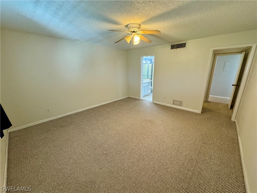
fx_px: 104
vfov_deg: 85.7
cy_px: 96
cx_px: 128
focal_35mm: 14
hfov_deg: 102.1
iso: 320
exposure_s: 1/60
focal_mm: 2.22
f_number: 2.2
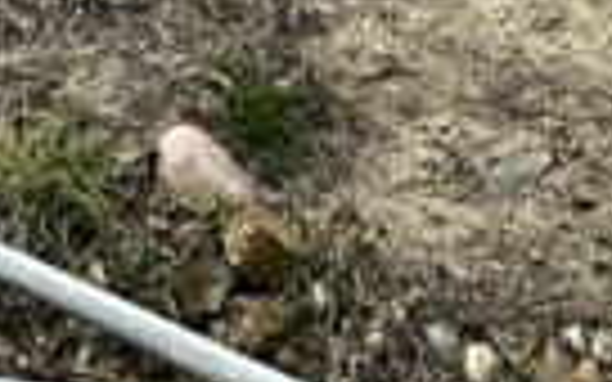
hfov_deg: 18.6
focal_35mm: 112
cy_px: -1209
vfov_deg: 7.5
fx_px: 1868
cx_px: 212
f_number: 2.2
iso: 40
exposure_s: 1/421
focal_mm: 2.22
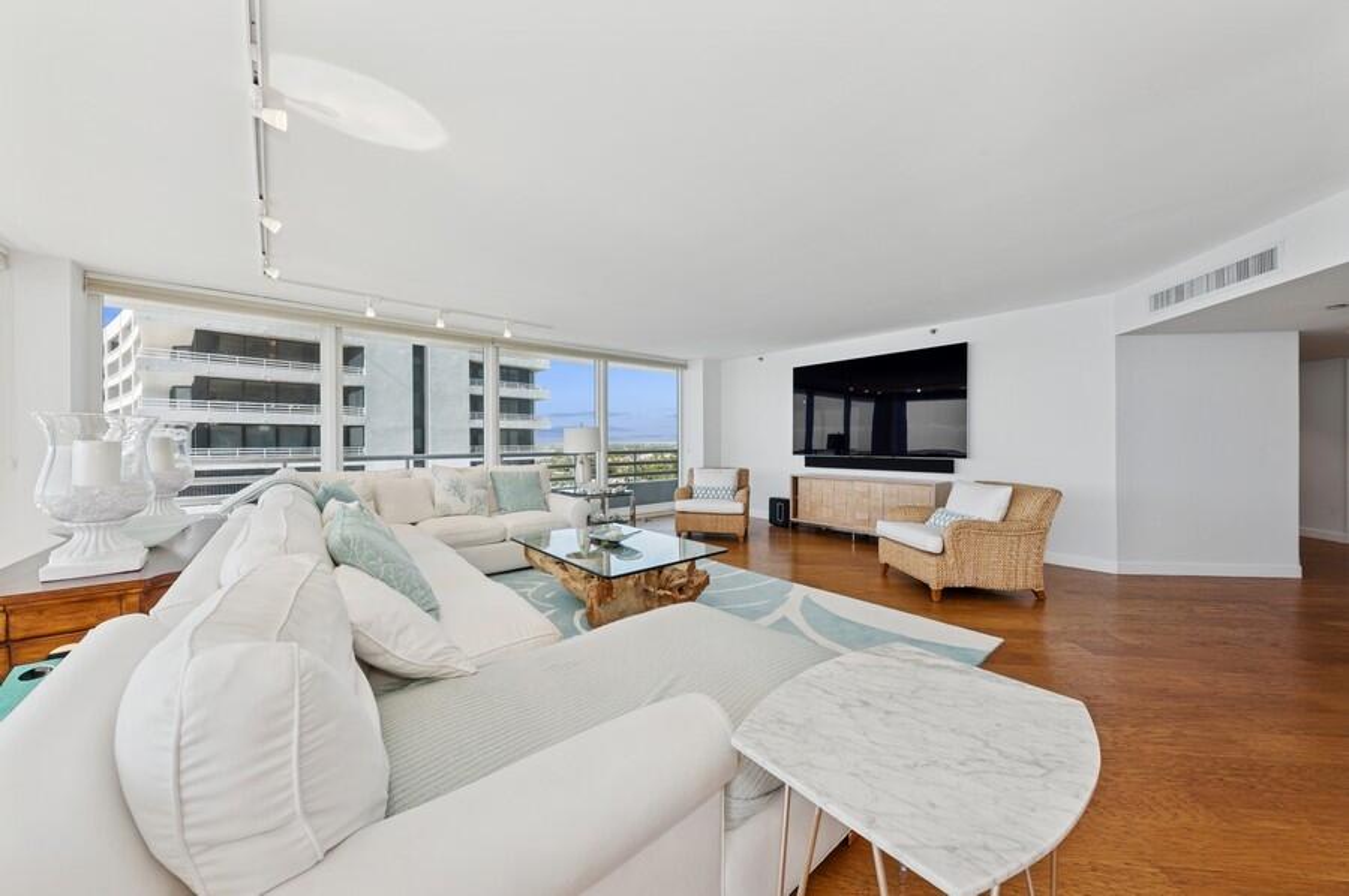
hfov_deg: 112.7
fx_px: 449
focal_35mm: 12
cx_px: 674
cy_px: 448
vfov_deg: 89.9
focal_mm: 12
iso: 160
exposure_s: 1/100
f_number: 8
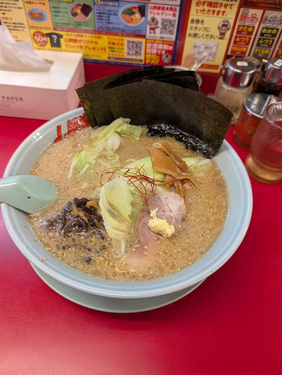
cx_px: 141
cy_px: 188
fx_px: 260
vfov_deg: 71.5
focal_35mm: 24
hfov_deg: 56.9
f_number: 1.85
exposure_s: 1/120
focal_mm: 6.81
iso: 186
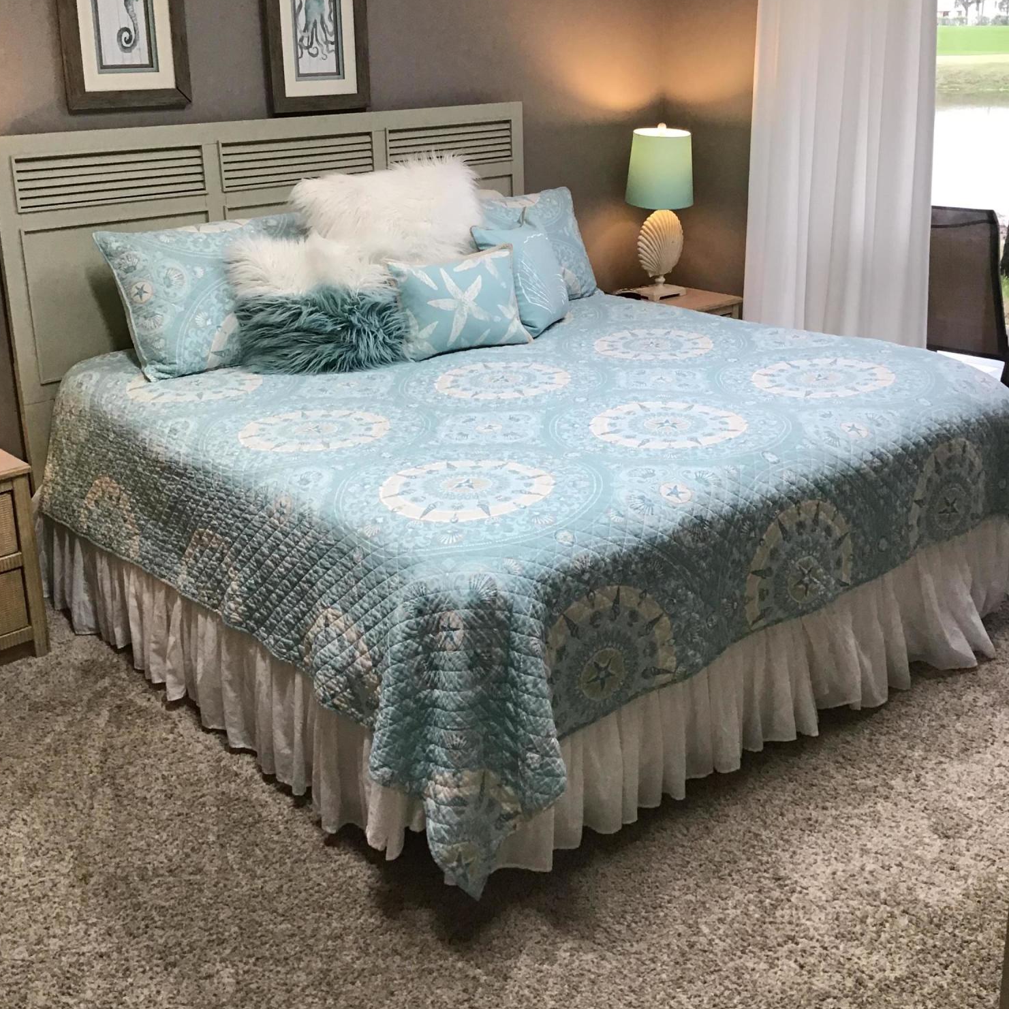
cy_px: 367
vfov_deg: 44.5
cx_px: 501
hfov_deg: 44.9
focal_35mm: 37
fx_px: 1220
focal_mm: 3.3
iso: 32
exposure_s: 1/30
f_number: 2.4
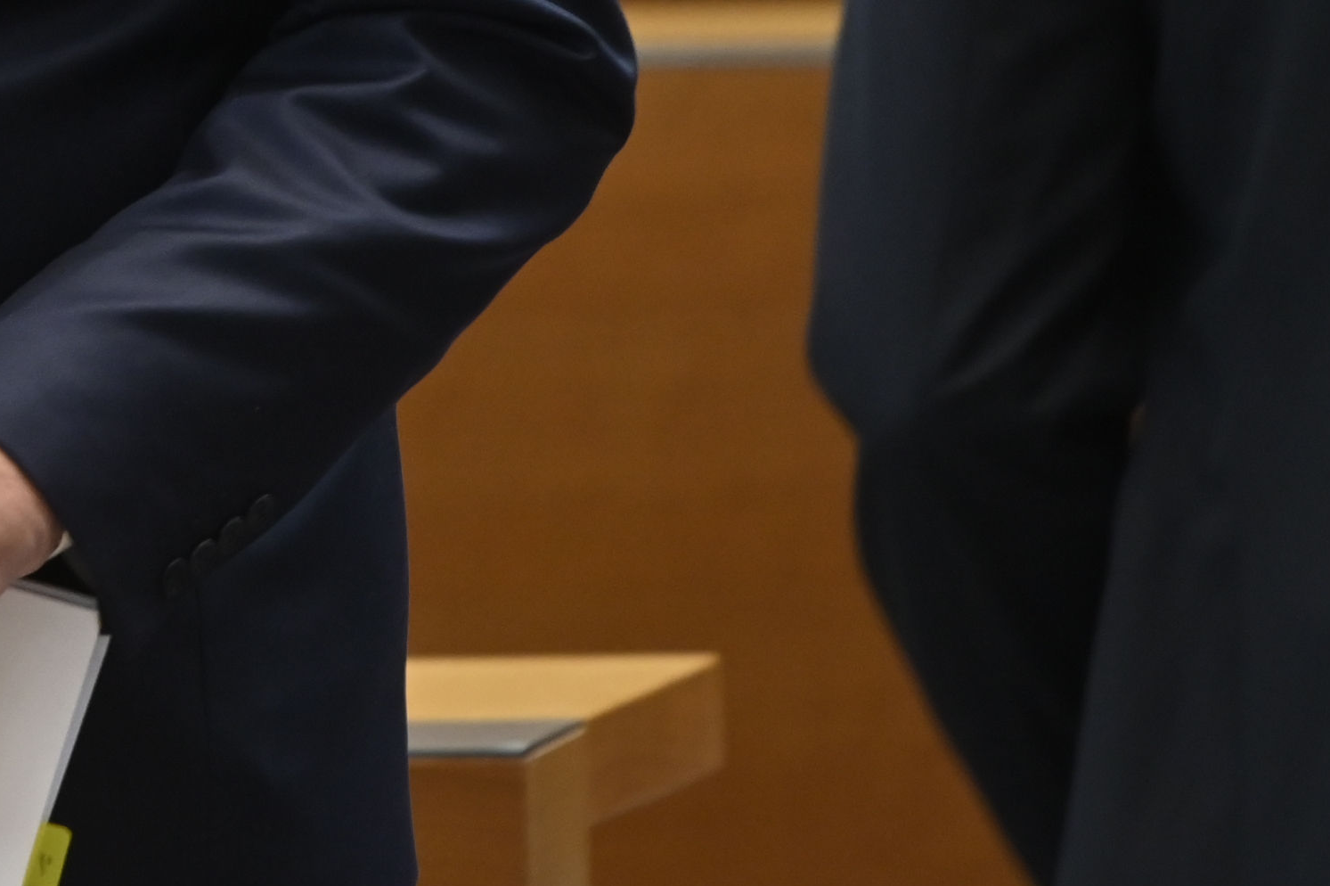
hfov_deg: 2.5
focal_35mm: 810
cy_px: -496
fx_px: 29910
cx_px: -475
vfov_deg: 1.7
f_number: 3.5
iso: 1250
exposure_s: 1/160
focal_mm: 200
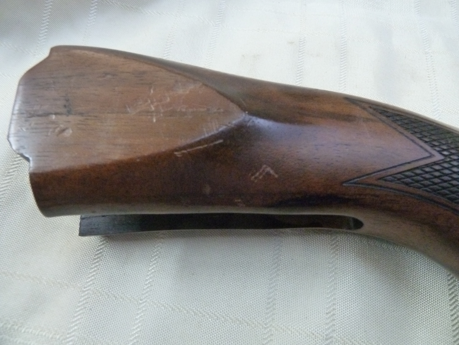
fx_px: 331
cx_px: 230
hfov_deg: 69.4
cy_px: 172
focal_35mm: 25
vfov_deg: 54.9
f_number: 3.3
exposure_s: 1/40
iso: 800
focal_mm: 4.1
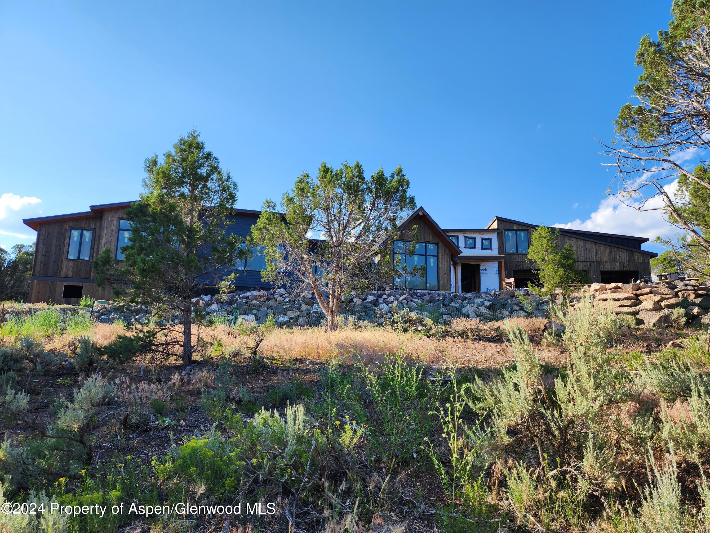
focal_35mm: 23
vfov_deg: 58.9
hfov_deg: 73.9
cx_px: 355
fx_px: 472
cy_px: 266
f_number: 1.8
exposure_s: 1/557
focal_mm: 6.4
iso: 12
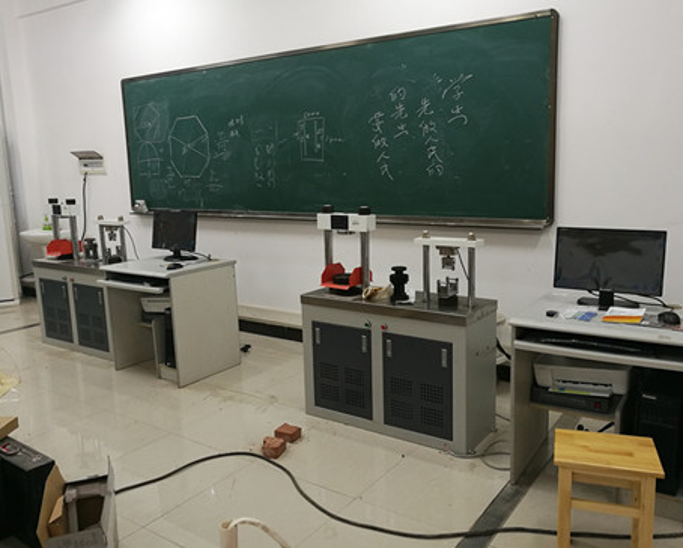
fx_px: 587
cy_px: 269
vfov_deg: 50.0
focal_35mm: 29
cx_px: 373
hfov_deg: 60.3
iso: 160
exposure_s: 1/33.3
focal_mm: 4.5
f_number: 2.2
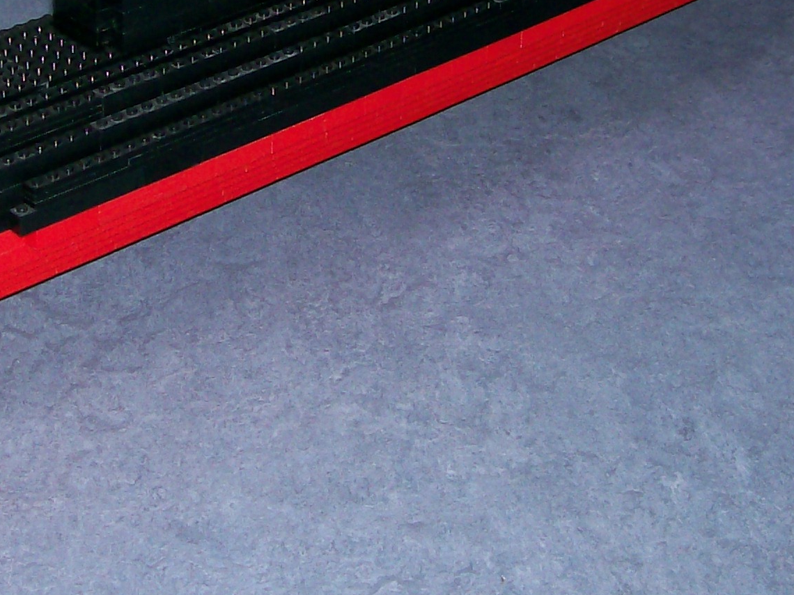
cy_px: 81
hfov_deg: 20.1
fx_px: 2225
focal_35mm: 97
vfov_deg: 15.1
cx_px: 197
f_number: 2.7
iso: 80
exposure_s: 1/64
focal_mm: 6
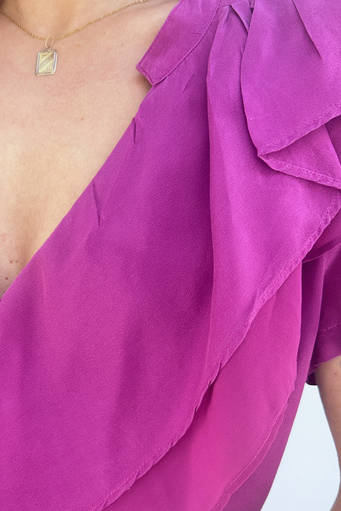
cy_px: 308
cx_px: 67
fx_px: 554
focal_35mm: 39
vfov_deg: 49.2
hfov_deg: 33.2
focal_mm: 6.86
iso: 64
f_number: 1.78
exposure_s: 1/201
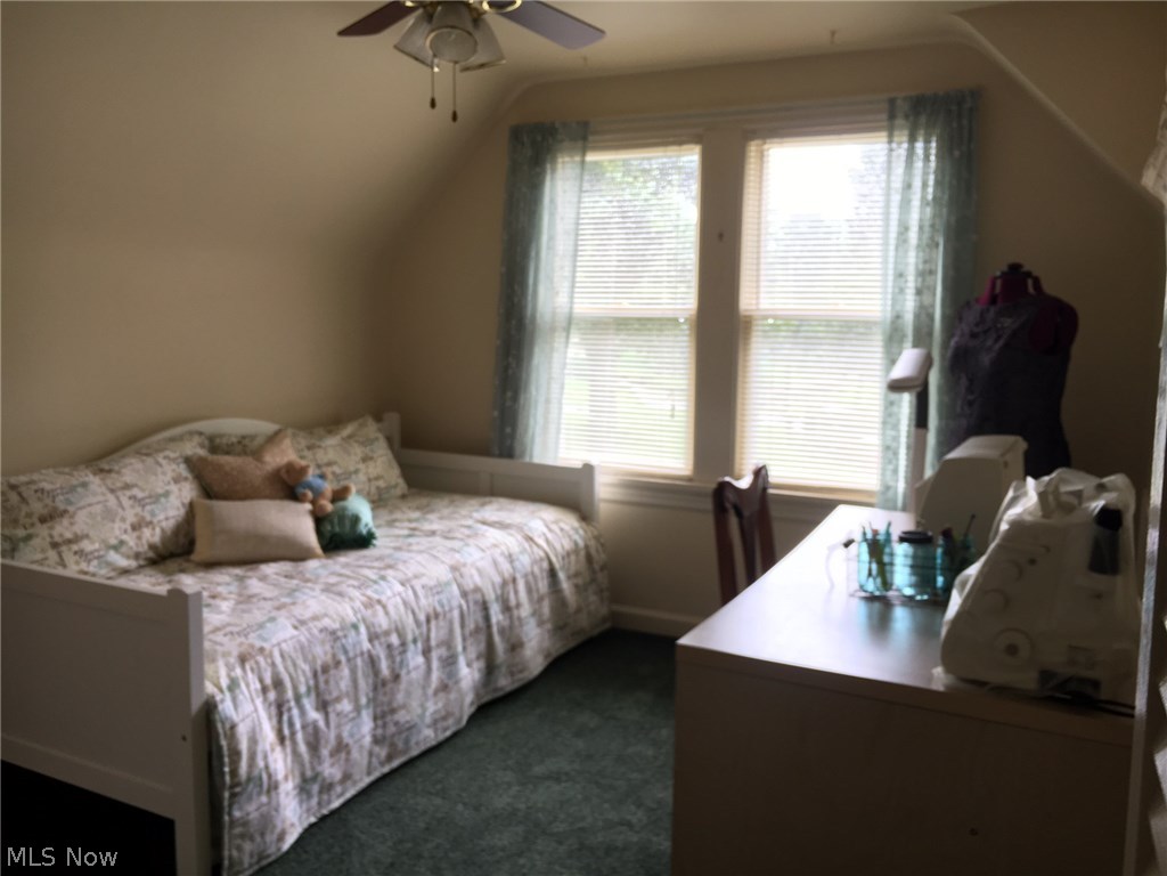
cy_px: 438
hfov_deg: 61.7
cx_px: 584
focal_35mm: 29
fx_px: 978
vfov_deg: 48.2
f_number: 2.2
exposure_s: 1/30
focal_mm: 4.15
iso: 25
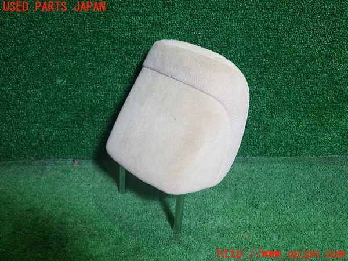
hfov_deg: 49.0
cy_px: 130
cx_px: 174
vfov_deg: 37.7
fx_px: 382
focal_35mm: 38
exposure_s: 1/40
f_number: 2.7
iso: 200
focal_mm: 6.83
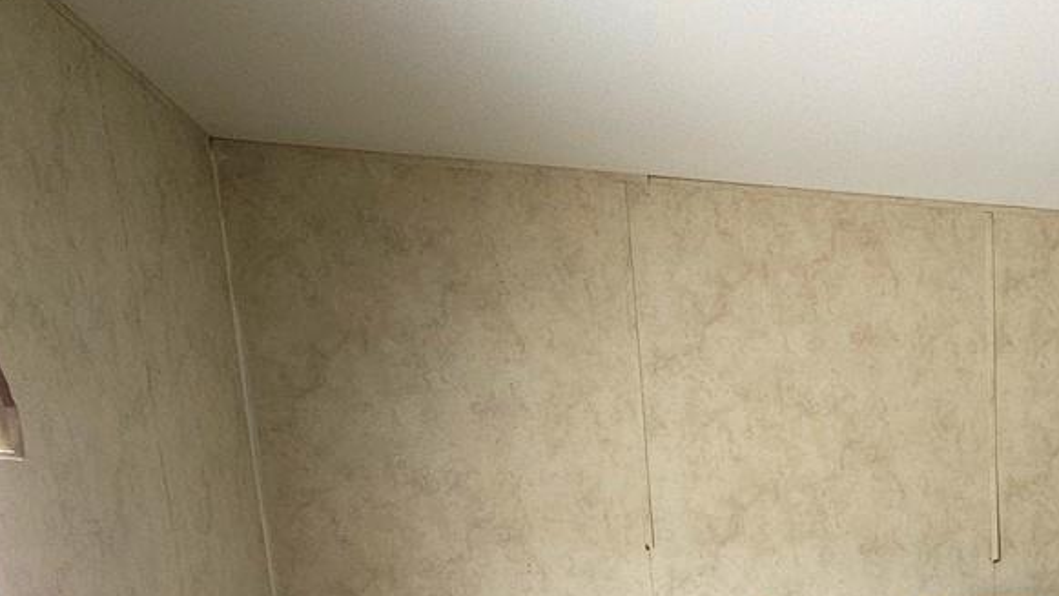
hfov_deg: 43.9
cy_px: 776
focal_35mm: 39
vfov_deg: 26.0
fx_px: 1095
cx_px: 1064
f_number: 2.2
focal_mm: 2.2
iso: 64
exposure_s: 1/30
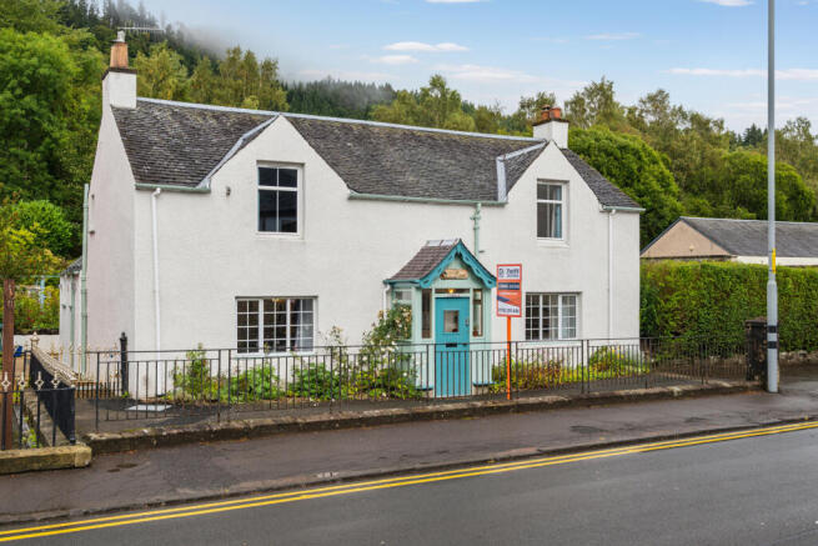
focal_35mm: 35
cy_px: 273
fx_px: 795
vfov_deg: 37.9
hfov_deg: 54.4
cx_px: 409
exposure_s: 1/100
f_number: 8
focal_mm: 35
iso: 125
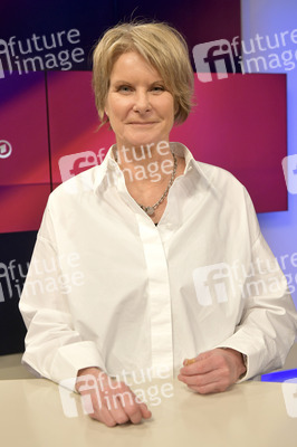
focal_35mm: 45
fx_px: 558
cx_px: 148
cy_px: 224
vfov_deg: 43.6
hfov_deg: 29.8
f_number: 5.6
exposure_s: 1/200
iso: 2000
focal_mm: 45
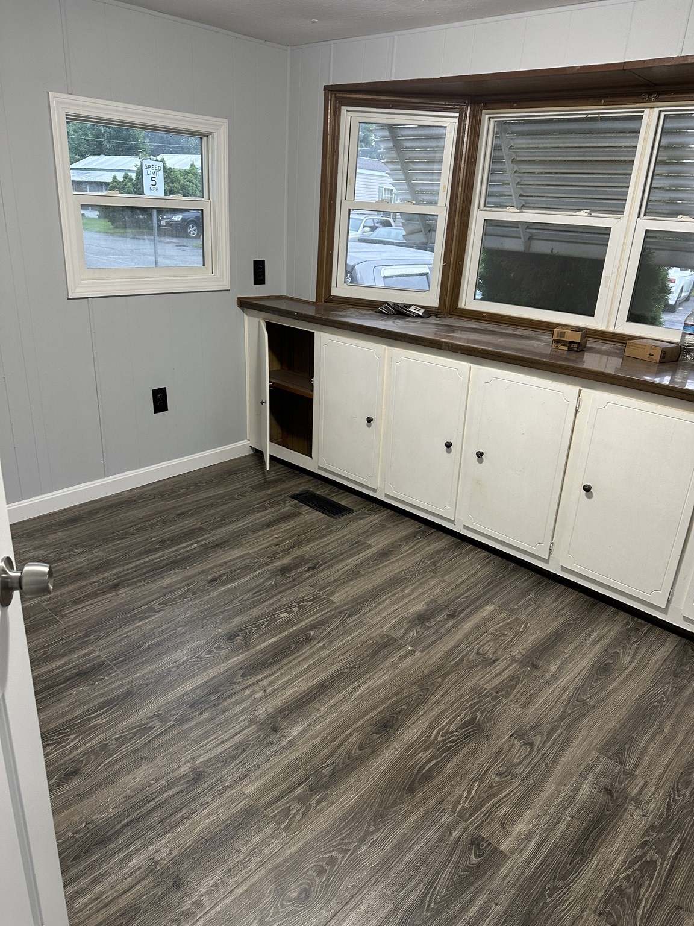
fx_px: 642
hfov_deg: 56.8
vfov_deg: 71.6
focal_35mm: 24
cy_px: 463
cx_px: 347
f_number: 1.78
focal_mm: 6.86
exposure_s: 1/60
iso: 160
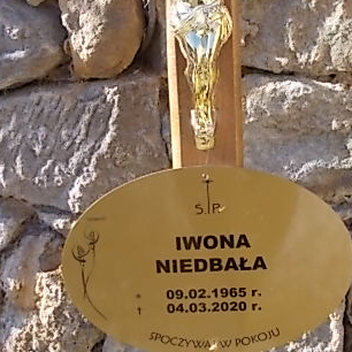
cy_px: 104
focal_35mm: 48
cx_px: 215
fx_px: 552
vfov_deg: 34.8
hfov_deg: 35.2
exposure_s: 1/250
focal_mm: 4.6
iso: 80
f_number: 3.2
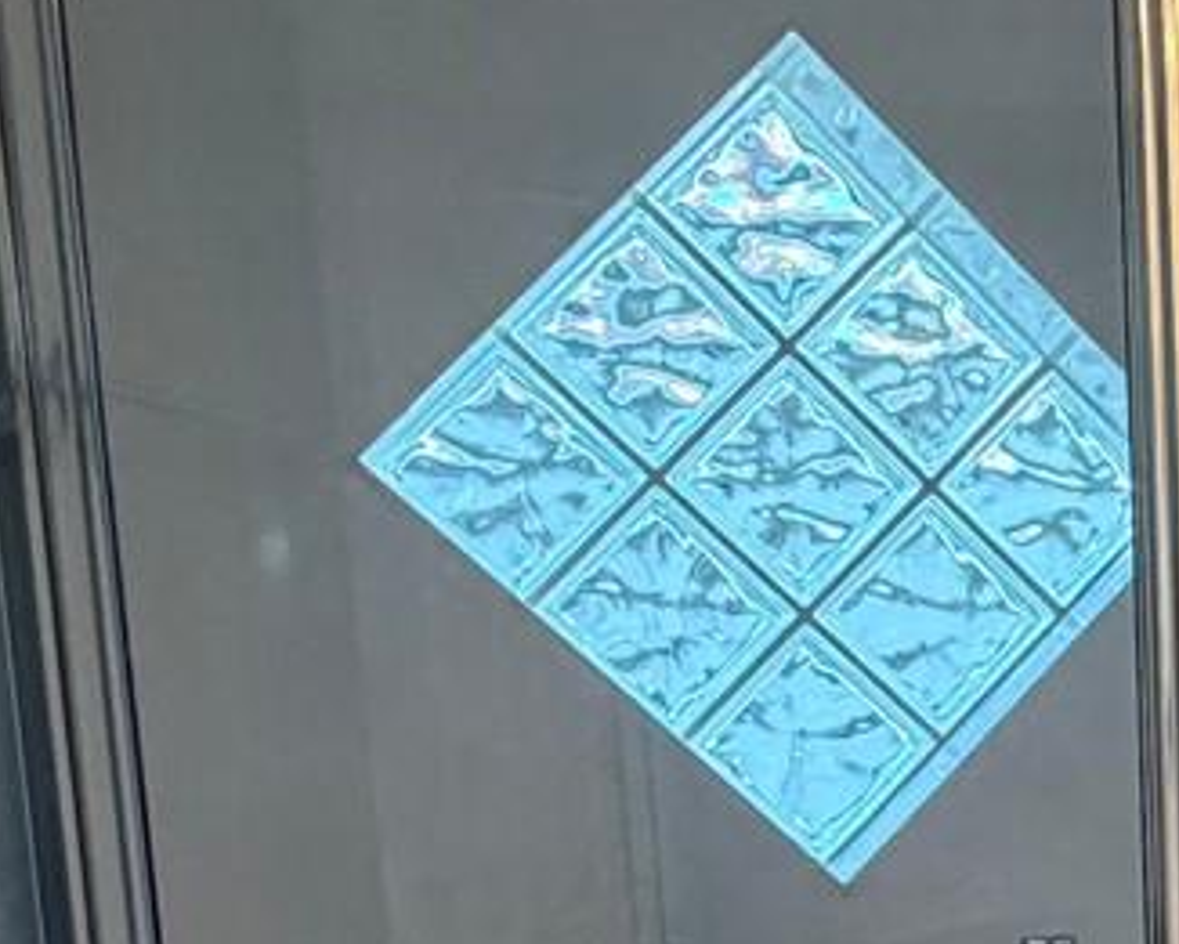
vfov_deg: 21.6
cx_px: 1591
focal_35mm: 67
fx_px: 2339
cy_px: 1045
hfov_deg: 24.2
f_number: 2.2
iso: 250
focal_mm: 2.22
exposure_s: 1/120
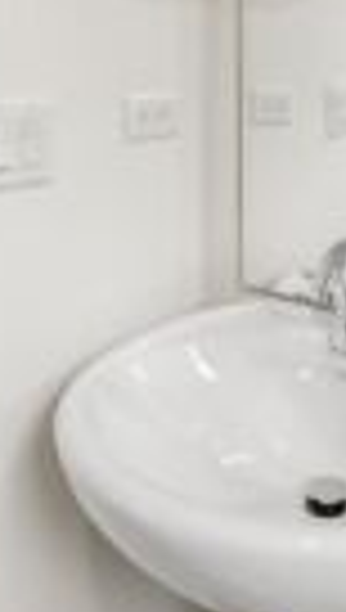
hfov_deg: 28.4
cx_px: 328
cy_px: 124
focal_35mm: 40
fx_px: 649
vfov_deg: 47.7
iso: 100
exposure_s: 1/60
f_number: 7.1
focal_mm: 13
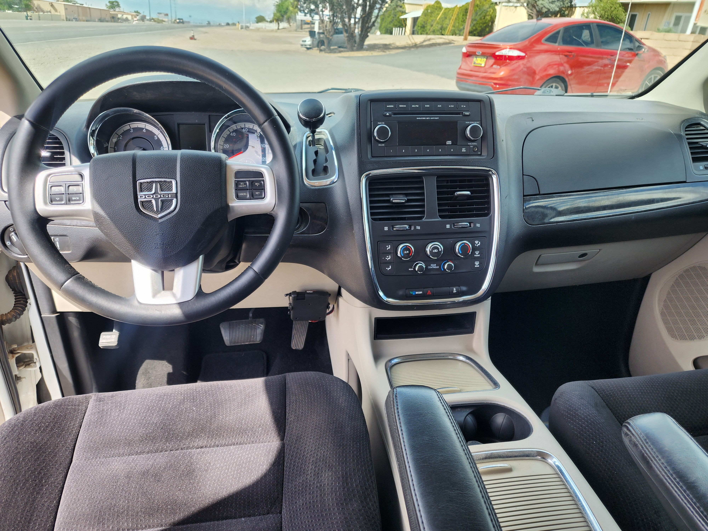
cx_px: 354
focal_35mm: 23
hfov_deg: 73.9
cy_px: 266
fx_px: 470
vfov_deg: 58.9
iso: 12
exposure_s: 1/180
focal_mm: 6.4
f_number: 1.8
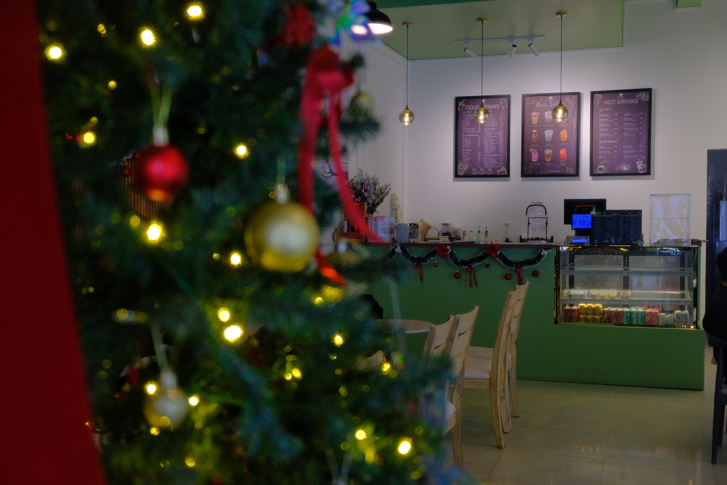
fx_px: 808
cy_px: 242
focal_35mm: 40
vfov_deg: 33.4
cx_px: 364
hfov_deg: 48.5
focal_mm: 26.5
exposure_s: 1/40
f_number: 3.2
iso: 800
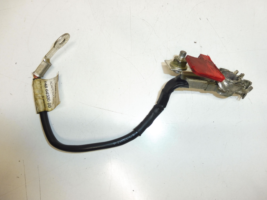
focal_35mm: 24
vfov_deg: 56.8
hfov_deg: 71.6
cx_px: 134
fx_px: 185
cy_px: 100
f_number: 3.5
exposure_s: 1/100
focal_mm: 4.3
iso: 200
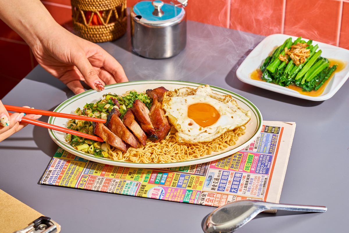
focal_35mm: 110
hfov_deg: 18.6
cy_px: 116
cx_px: 174
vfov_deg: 12.5
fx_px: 1066
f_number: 7.1
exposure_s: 1/125
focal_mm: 110
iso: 64
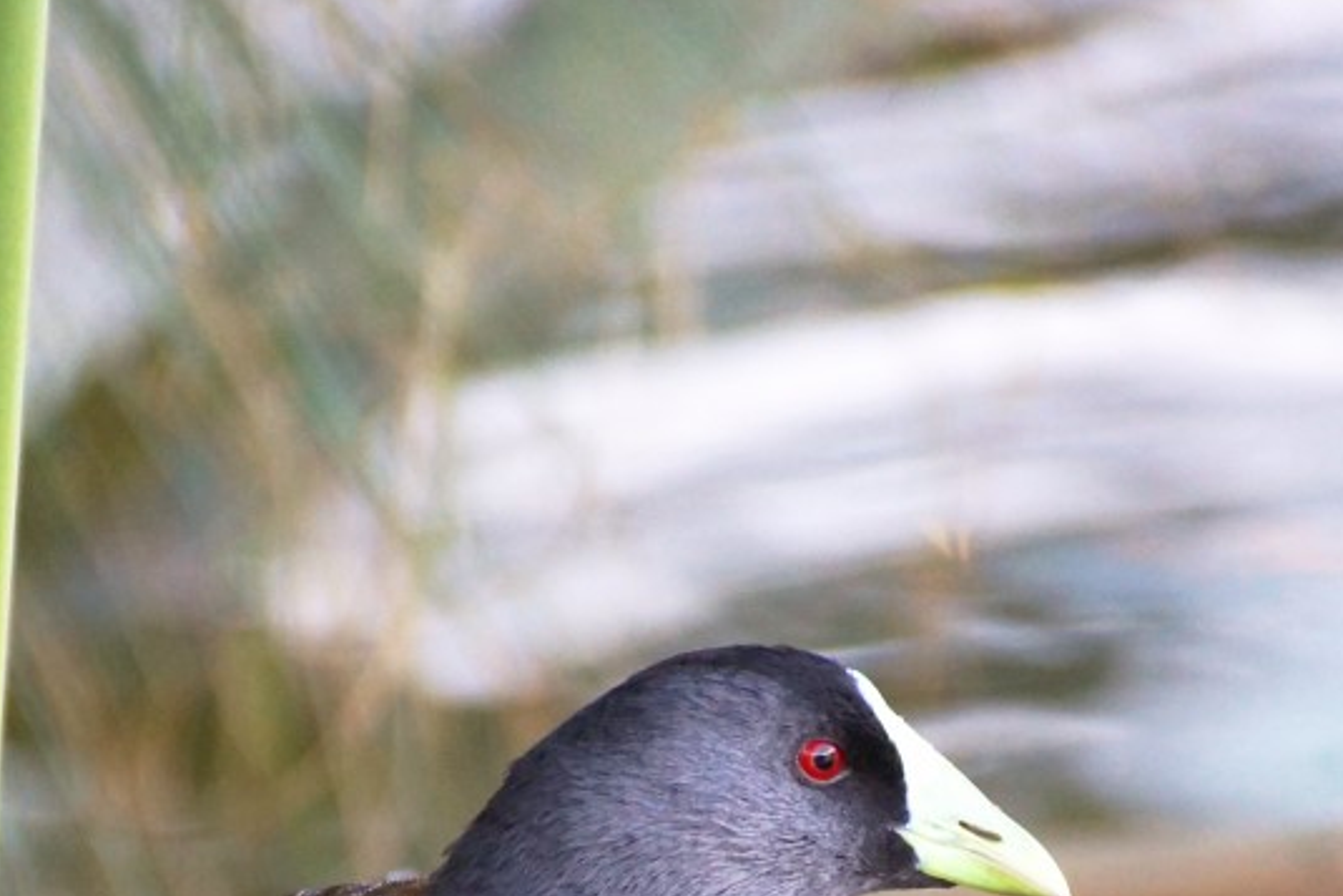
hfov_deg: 1.5
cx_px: 623
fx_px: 50858
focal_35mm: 1363
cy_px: 1021
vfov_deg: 1.0
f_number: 5.6
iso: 400
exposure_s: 1/125
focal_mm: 300
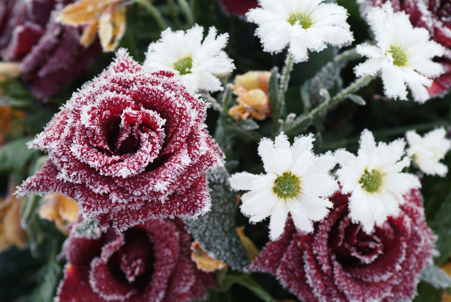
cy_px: 151
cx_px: 226
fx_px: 1317
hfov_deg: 19.4
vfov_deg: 13.1
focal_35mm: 105
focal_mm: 70
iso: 200
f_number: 4.8
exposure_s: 1/90
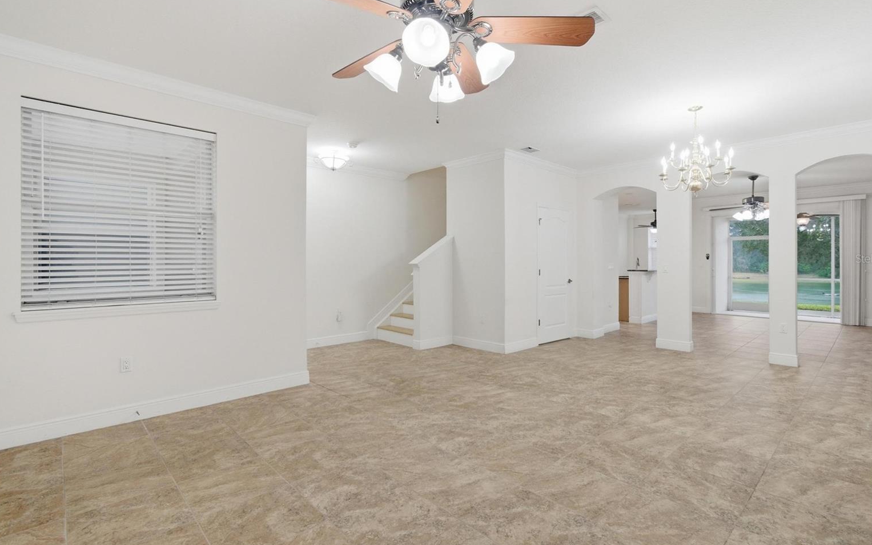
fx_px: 380
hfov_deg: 97.8
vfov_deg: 71.2
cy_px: 259
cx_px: 449
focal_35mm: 16
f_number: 5.6
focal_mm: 10
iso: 640
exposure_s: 1/250
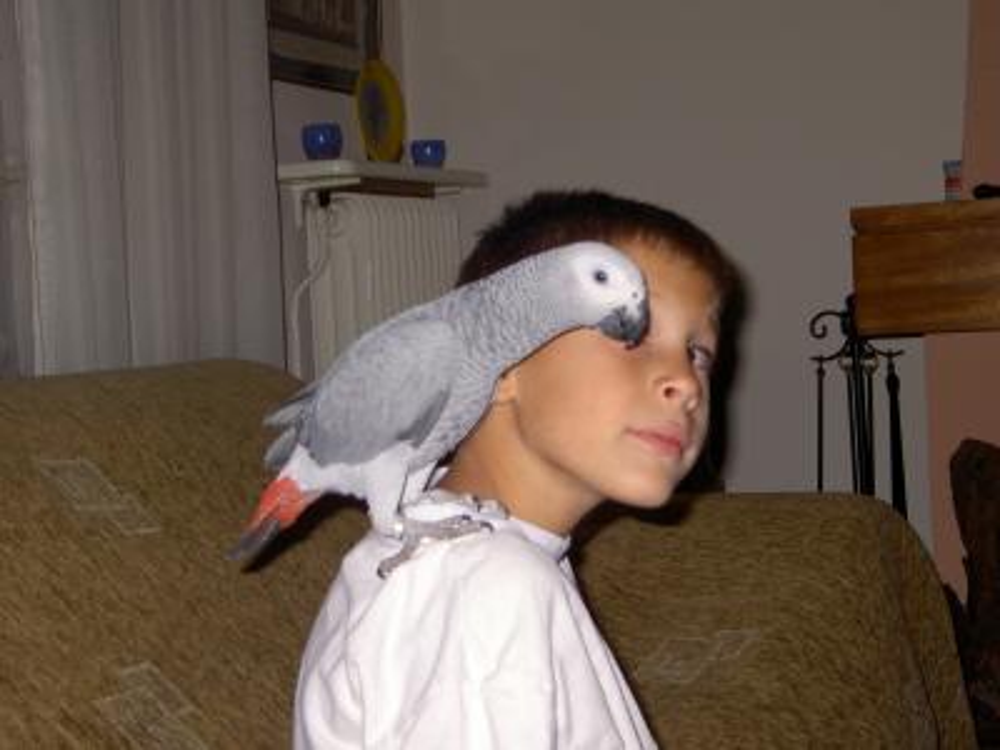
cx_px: 500
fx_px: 1733
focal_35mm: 60
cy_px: 375
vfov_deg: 24.4
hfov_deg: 32.2
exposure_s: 1/100
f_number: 3.8
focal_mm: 9.9
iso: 50
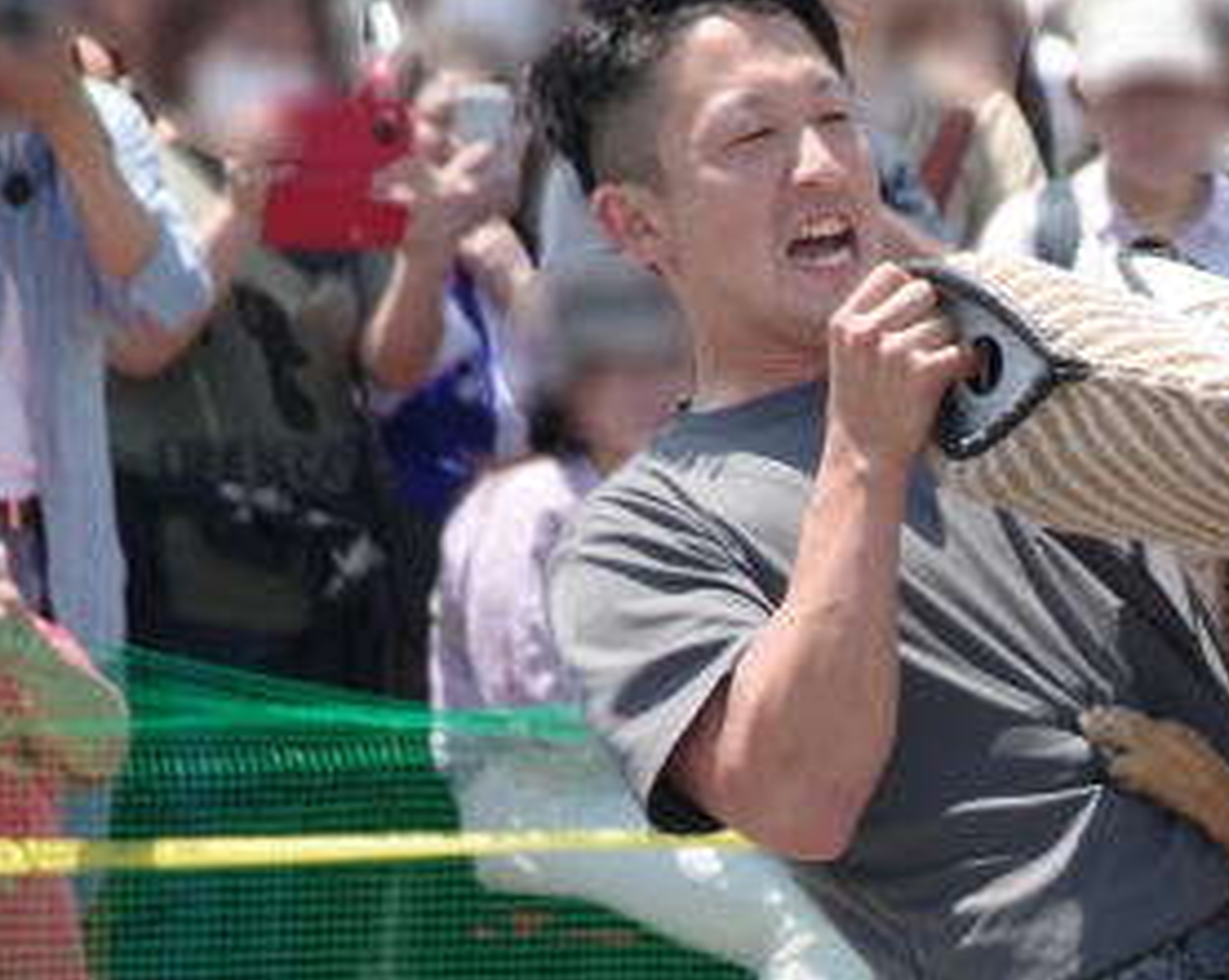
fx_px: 25326
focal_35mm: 697
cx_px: 1231
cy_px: 871
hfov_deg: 2.8
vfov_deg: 2.2
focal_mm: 180
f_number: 8
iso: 1250
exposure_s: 1/640
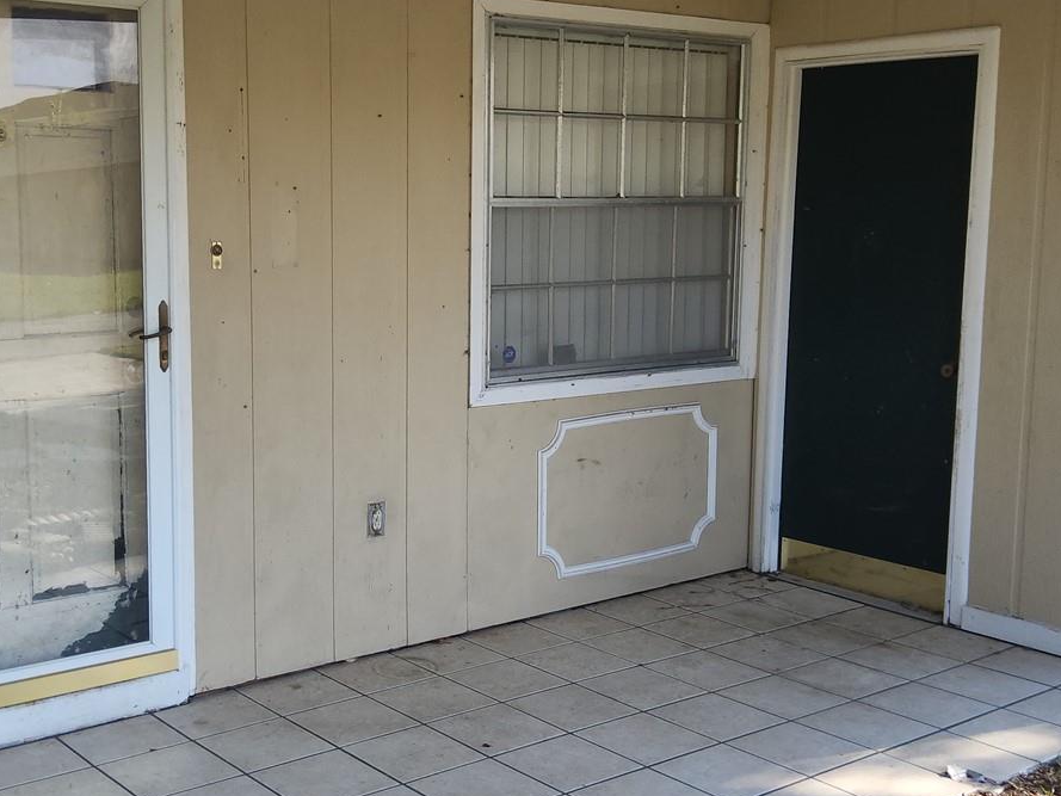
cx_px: 415
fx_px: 1379
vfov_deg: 32.2
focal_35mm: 45
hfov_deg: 41.8
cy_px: 420
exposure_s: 1/338
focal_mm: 3.08
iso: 32
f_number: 2
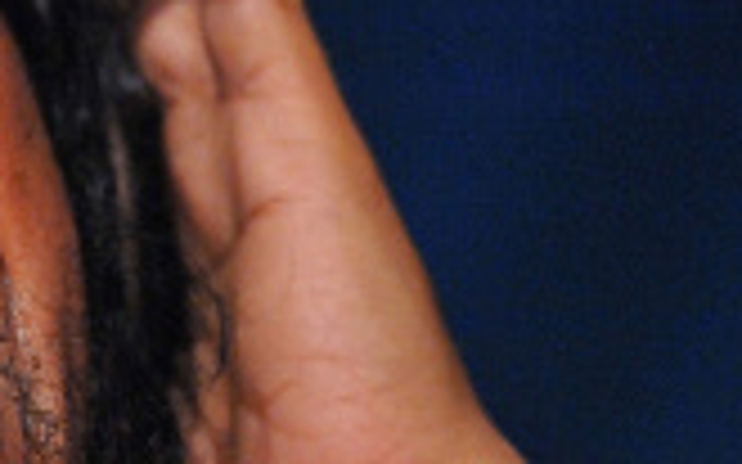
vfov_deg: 1.8
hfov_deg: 2.9
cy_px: 345
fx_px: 14858
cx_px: 4
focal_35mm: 735
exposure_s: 1/400
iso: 5000
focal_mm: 200
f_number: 4
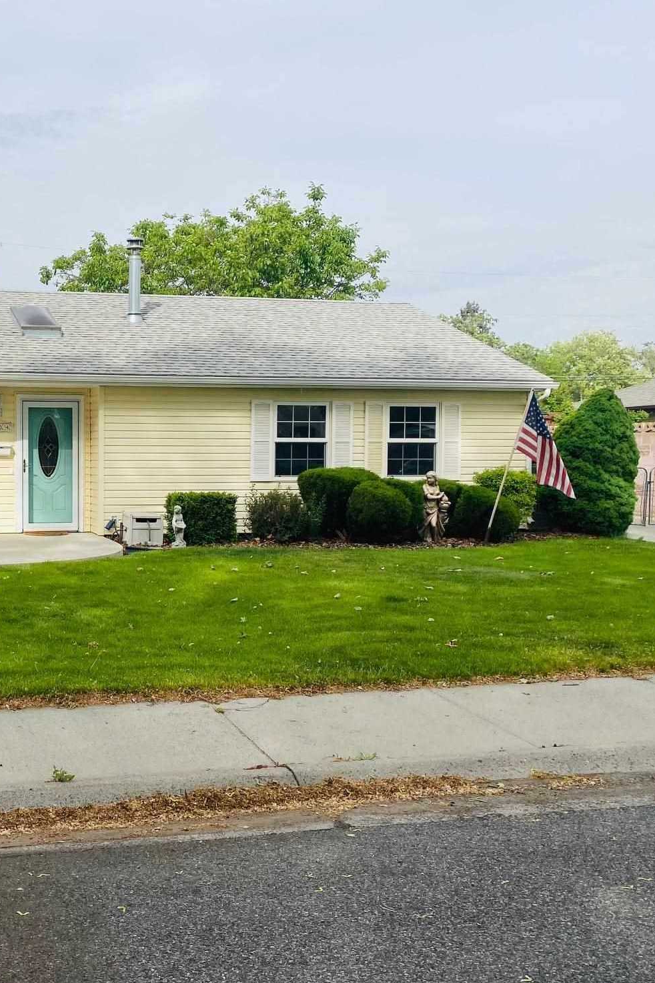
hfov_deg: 33.8
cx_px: 55
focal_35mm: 37
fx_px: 1010
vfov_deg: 51.9
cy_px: 493
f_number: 1.8
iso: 32
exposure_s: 1/2755
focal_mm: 4.25
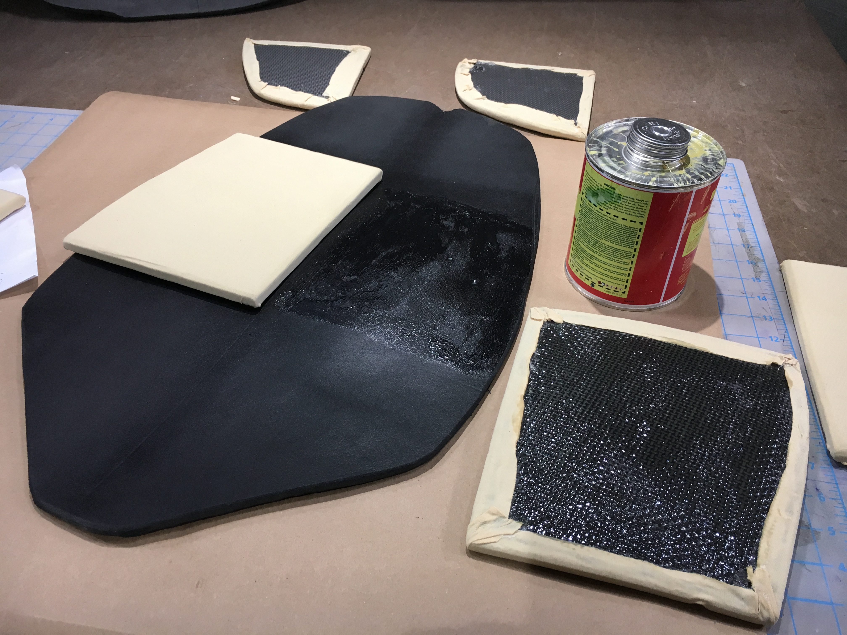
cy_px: 318
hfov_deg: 61.7
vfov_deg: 48.2
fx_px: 710
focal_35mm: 29
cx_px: 424
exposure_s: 1/30
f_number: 2.2
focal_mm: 4.15
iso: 25
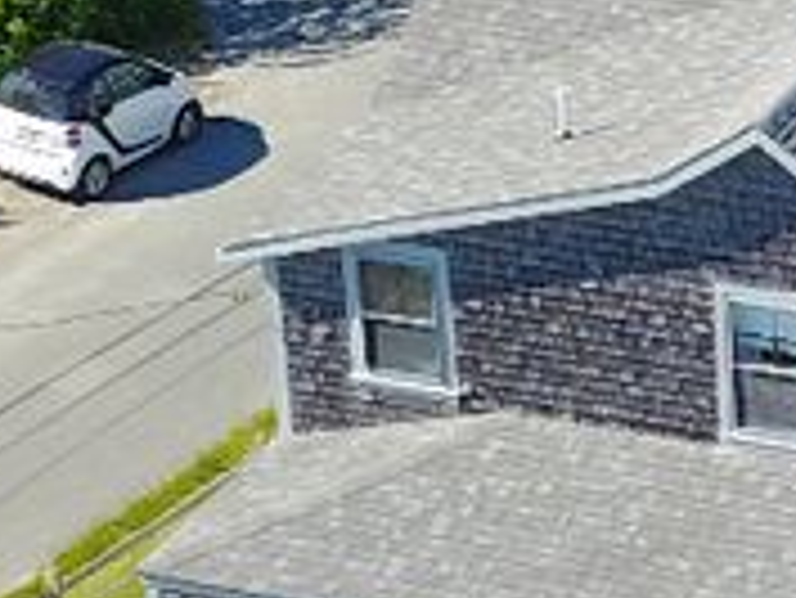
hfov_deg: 11.0
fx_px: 4050
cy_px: 202
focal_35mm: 176
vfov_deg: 8.4
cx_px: 1043
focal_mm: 4.73
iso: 100
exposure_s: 1/672
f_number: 2.2
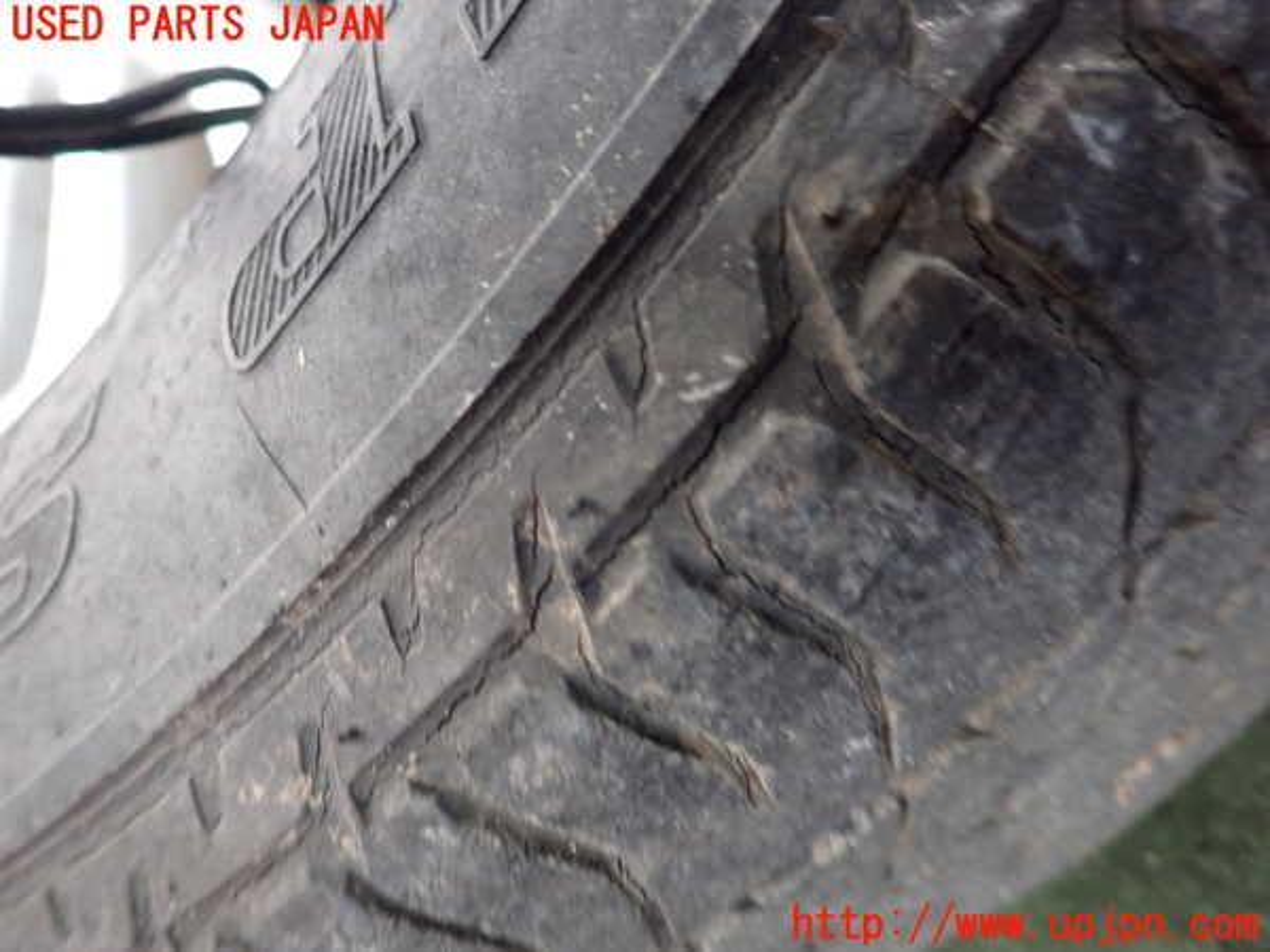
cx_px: 635
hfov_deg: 69.4
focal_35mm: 25
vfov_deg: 54.9
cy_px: 476
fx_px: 917
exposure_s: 1/30
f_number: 2
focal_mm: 4.5
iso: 800
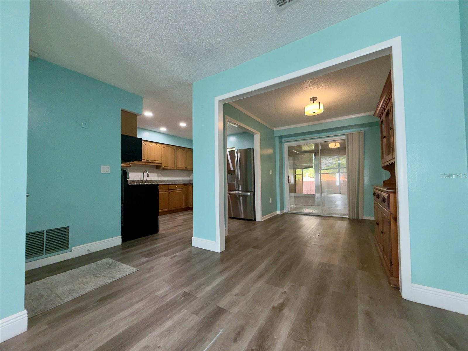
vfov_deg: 85.7
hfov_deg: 102.1
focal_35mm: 14
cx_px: 234
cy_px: 176
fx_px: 189
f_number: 2.2
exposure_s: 1/120
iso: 125
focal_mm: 2.22
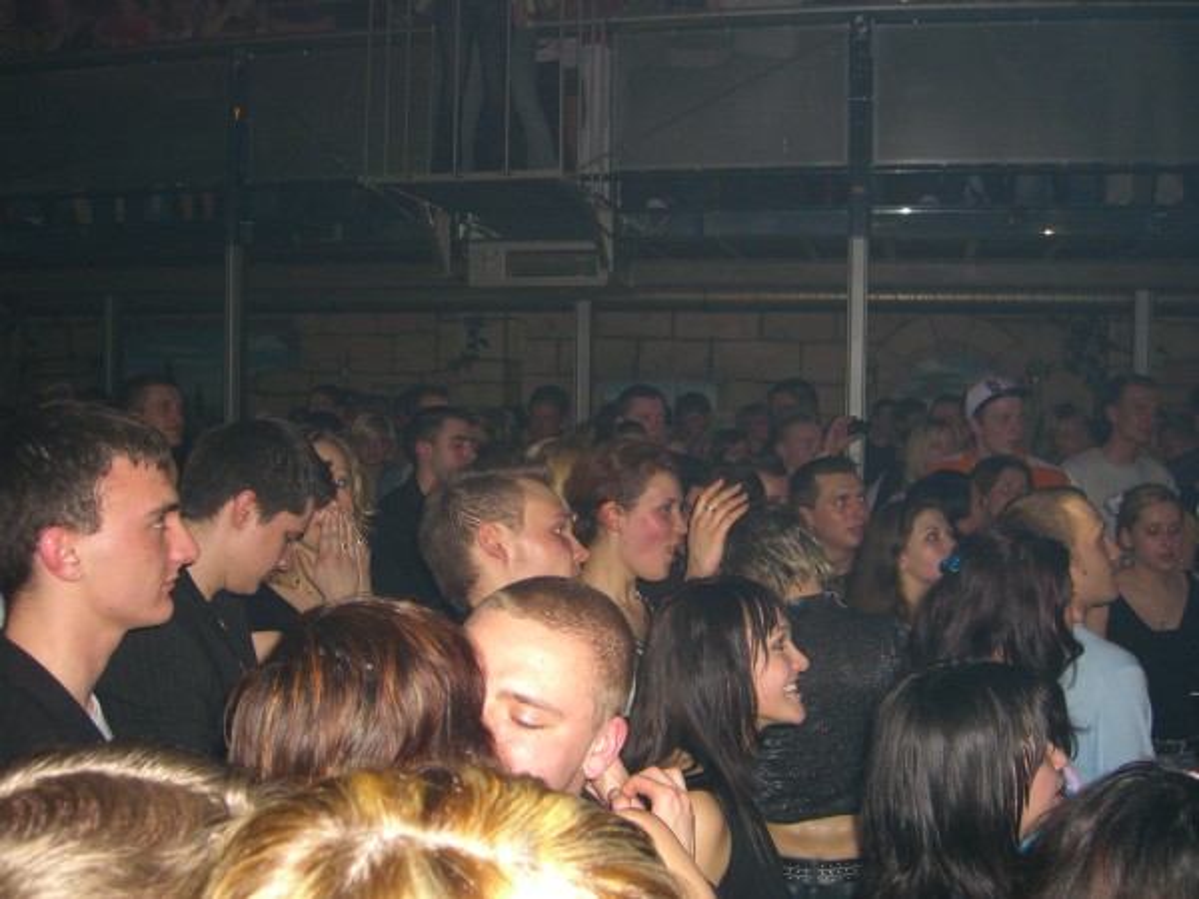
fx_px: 1316
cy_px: 450
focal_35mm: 38
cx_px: 600
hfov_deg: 49.0
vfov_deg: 37.7
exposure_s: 1/60
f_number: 2.8
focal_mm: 7.9
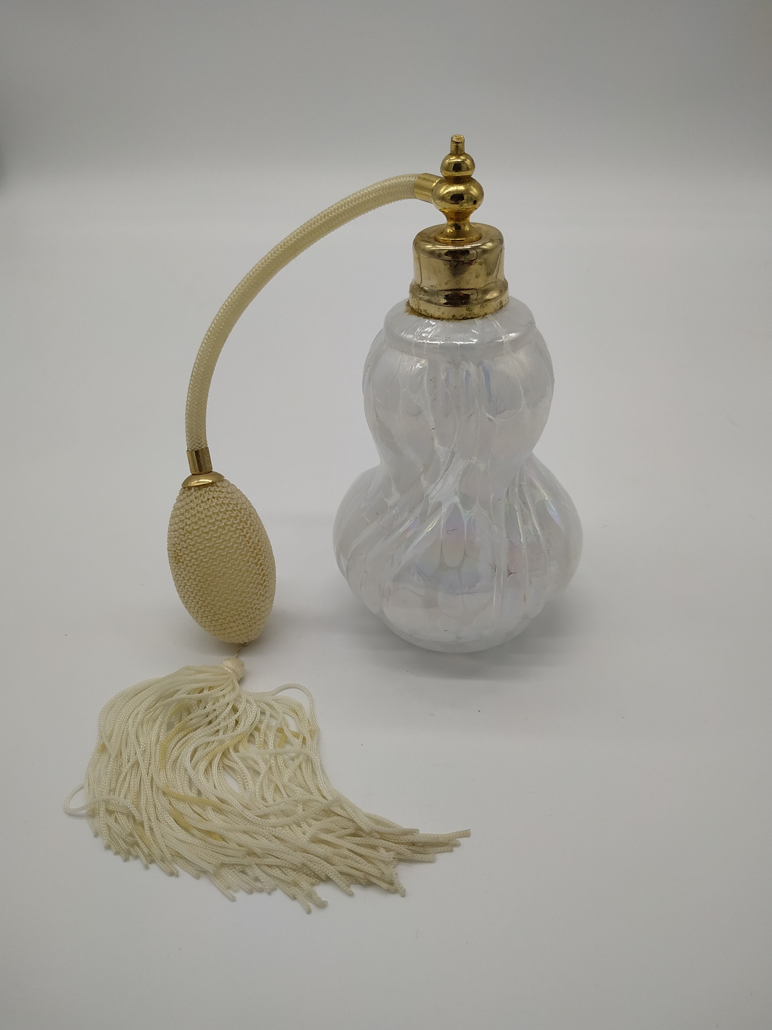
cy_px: 515
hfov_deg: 56.8
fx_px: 714
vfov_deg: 71.6
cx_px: 386
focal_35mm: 24
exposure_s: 1/610
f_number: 1.9
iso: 100
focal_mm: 3.94
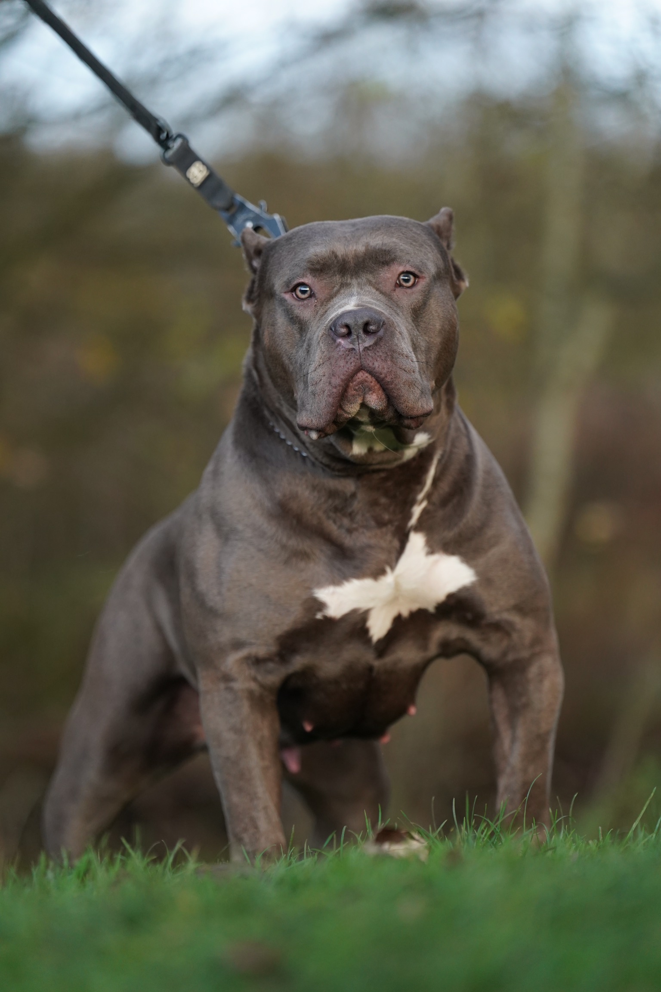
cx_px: 330
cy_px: 496
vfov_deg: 14.4
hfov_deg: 9.7
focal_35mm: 142
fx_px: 3911
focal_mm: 142
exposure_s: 1/500
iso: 1600
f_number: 2.8
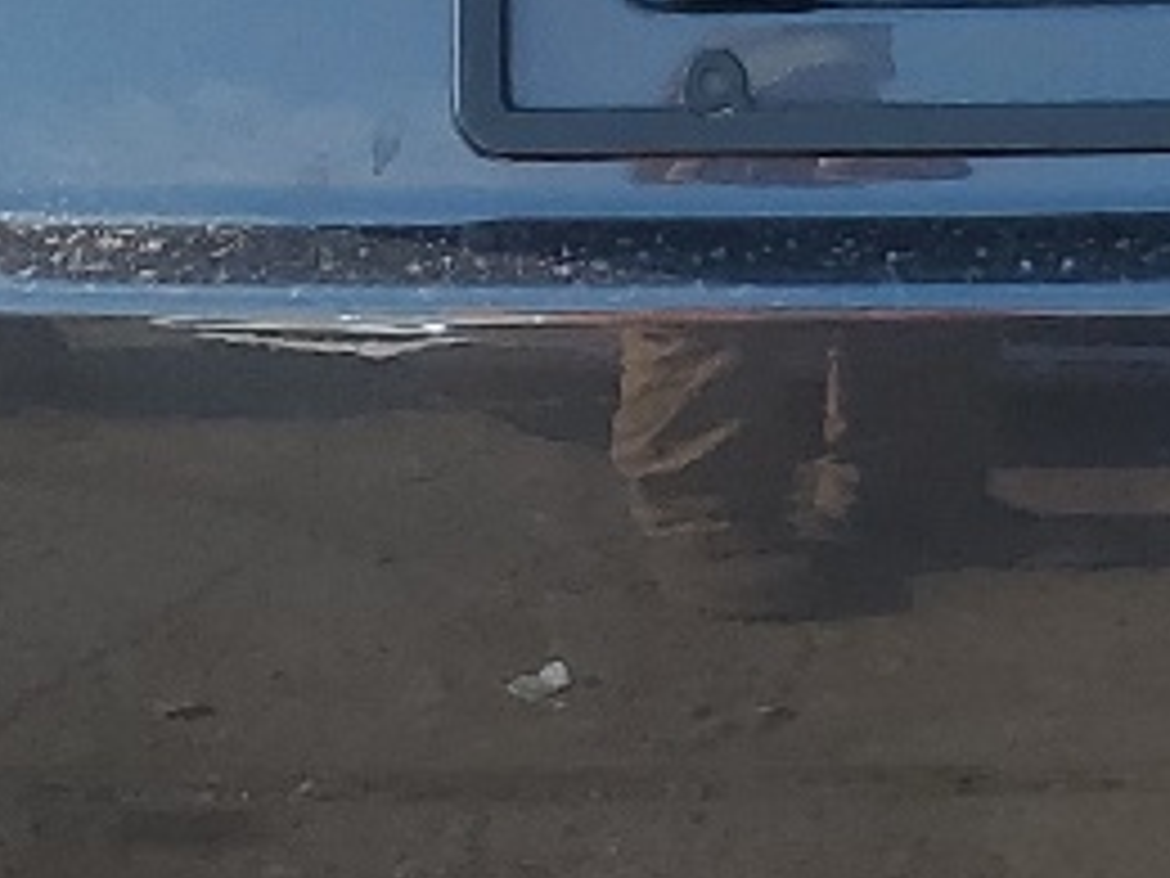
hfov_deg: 12.3
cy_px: -293
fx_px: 5408
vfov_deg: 9.1
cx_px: 824
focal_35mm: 160
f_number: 1.5
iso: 50
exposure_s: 1/1429
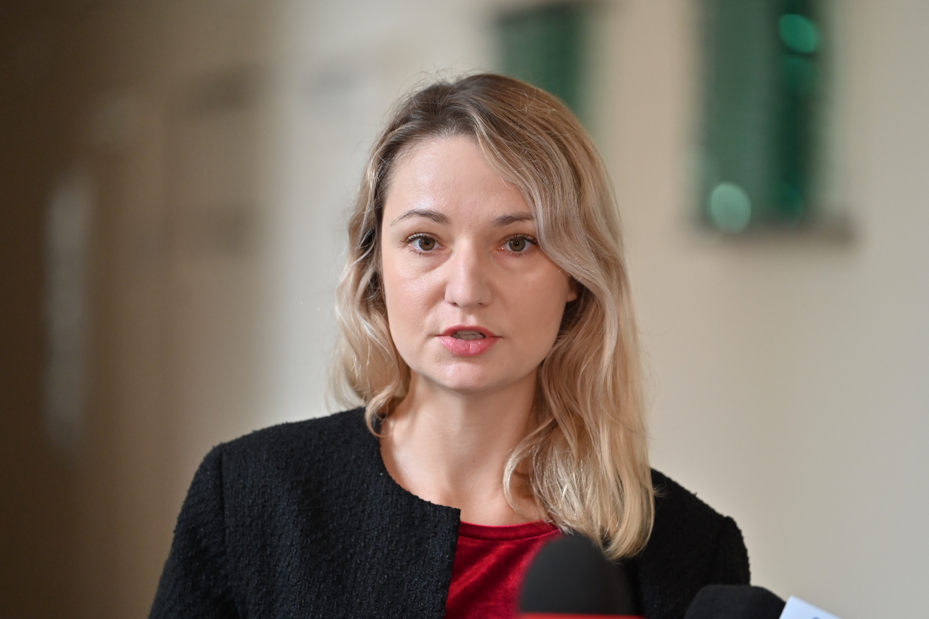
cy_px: 310
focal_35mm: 180
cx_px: 464
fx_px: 4645
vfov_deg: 7.6
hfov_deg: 11.4
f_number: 2.8
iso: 1000
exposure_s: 1/160
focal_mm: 180
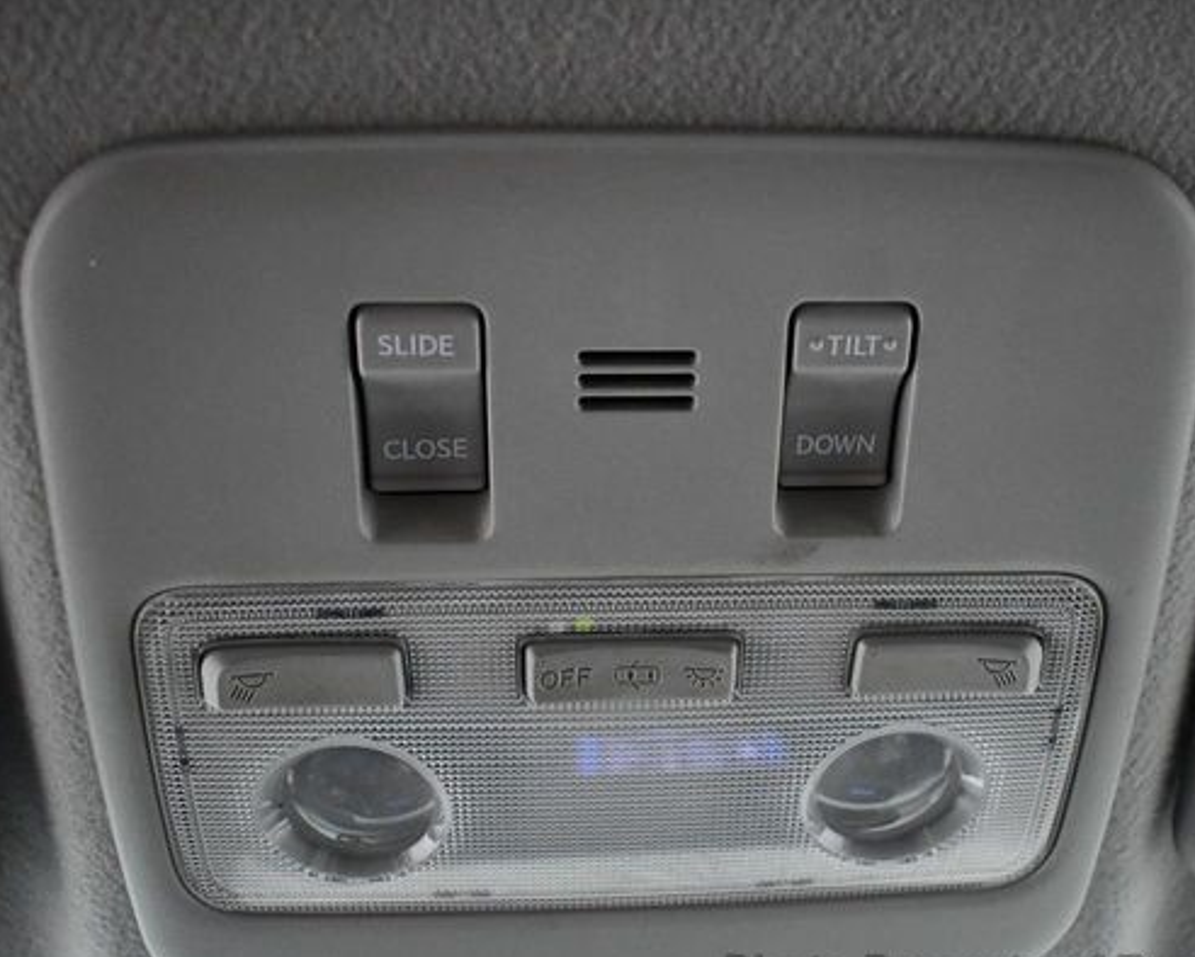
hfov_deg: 41.9
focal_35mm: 44
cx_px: 690
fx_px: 1557
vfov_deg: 34.2
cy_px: 499
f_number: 3.5
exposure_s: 1/100
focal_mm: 18
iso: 3200
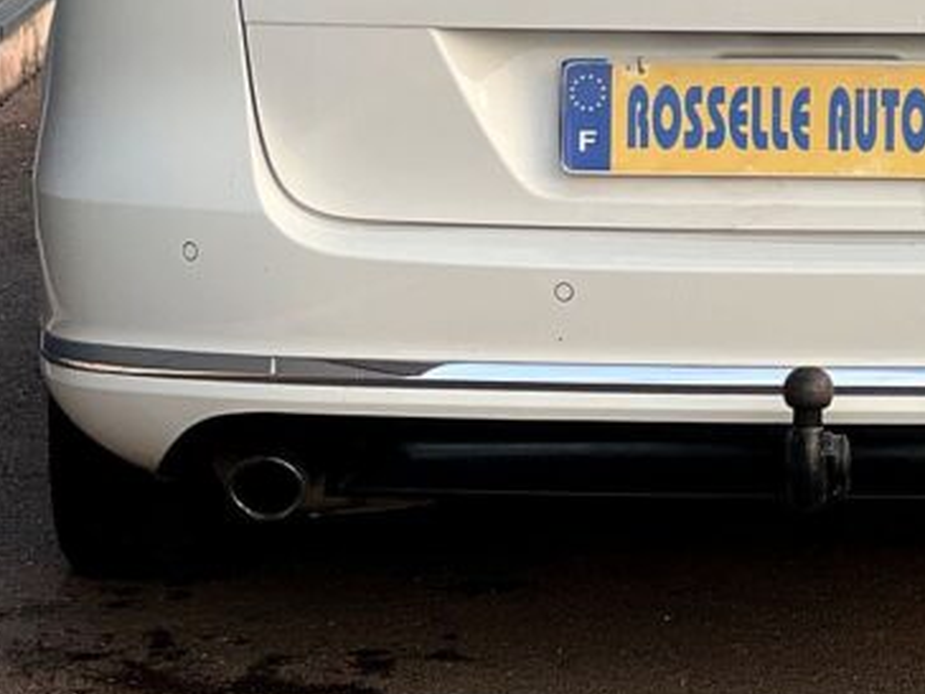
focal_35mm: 169
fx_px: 4516
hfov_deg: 11.6
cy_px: -15
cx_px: 793
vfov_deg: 8.7
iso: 100
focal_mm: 9
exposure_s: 1/121
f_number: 2.8
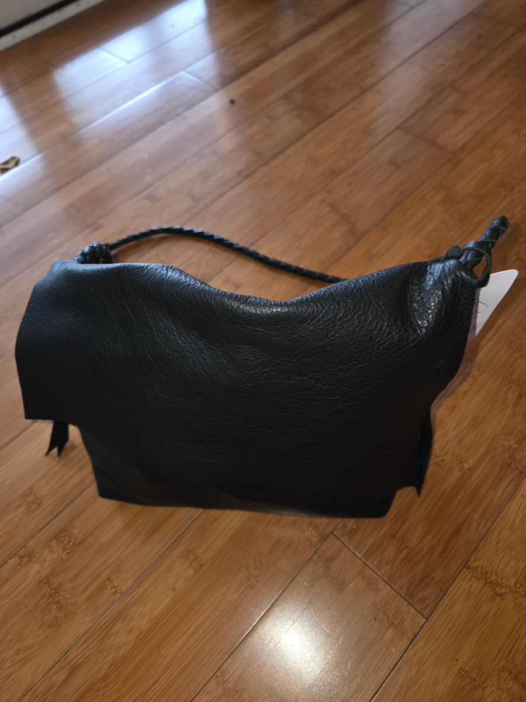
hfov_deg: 58.9
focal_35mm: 23
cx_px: 263
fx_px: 466
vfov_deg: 73.9
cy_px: 351
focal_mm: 6.3
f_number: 1.7
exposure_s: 1/15
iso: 125
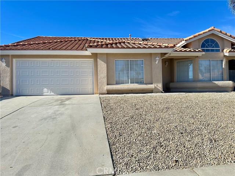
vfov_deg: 56.8
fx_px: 163
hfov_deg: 71.6
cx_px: 118
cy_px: 88
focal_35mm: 24
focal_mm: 6.86
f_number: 1.78
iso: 80
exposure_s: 1/3717
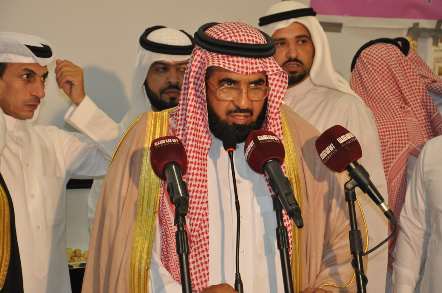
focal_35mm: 105
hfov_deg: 19.5
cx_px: 221
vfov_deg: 13.0
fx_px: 1288
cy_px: 146
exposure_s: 1/80
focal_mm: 70
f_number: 6.3
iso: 1000
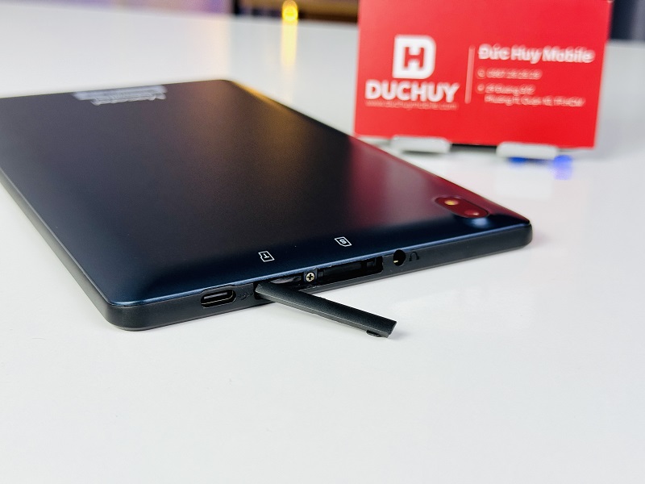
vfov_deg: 30.3
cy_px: 242
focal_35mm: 48
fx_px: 894
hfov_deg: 39.7
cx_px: 322
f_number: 1.78
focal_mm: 6.76
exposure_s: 1/121
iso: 50
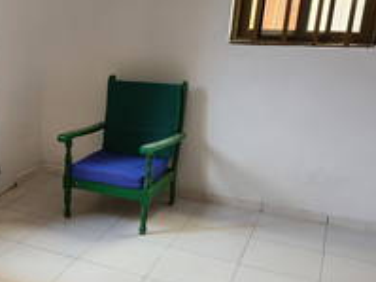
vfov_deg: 30.8
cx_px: 55
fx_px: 510
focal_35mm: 47
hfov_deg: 38.3
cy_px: 165
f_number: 1.8
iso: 250
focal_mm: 5.4
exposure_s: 1/60
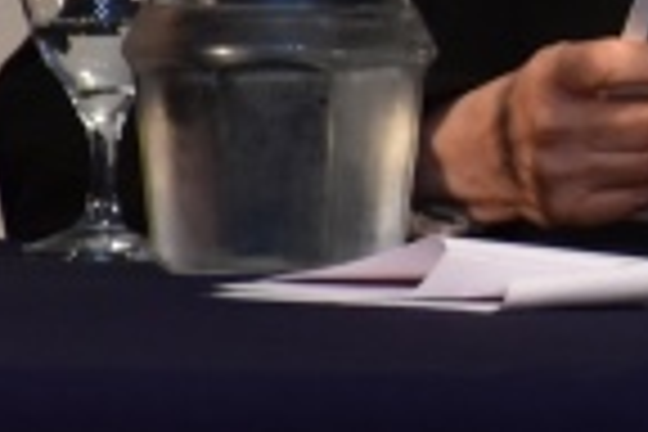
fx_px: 17333
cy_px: -304
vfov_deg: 1.4
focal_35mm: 963
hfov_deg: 2.1
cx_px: 1544
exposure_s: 1/100
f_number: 5.3
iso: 800
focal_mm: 90
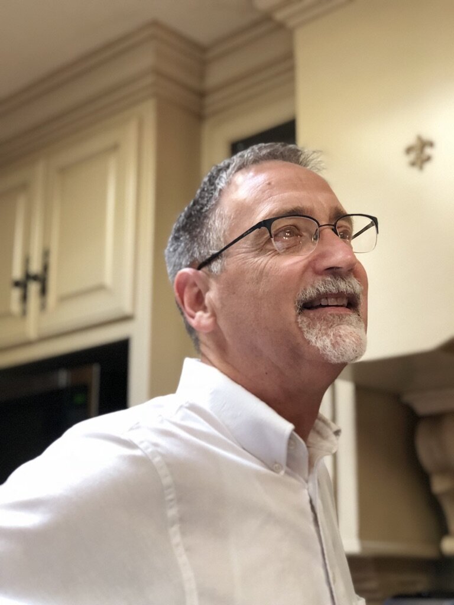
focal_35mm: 57
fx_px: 997
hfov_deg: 25.7
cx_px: 227
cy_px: 302
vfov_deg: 33.8
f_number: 2.8
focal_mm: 6.6
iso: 800
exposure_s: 1/60
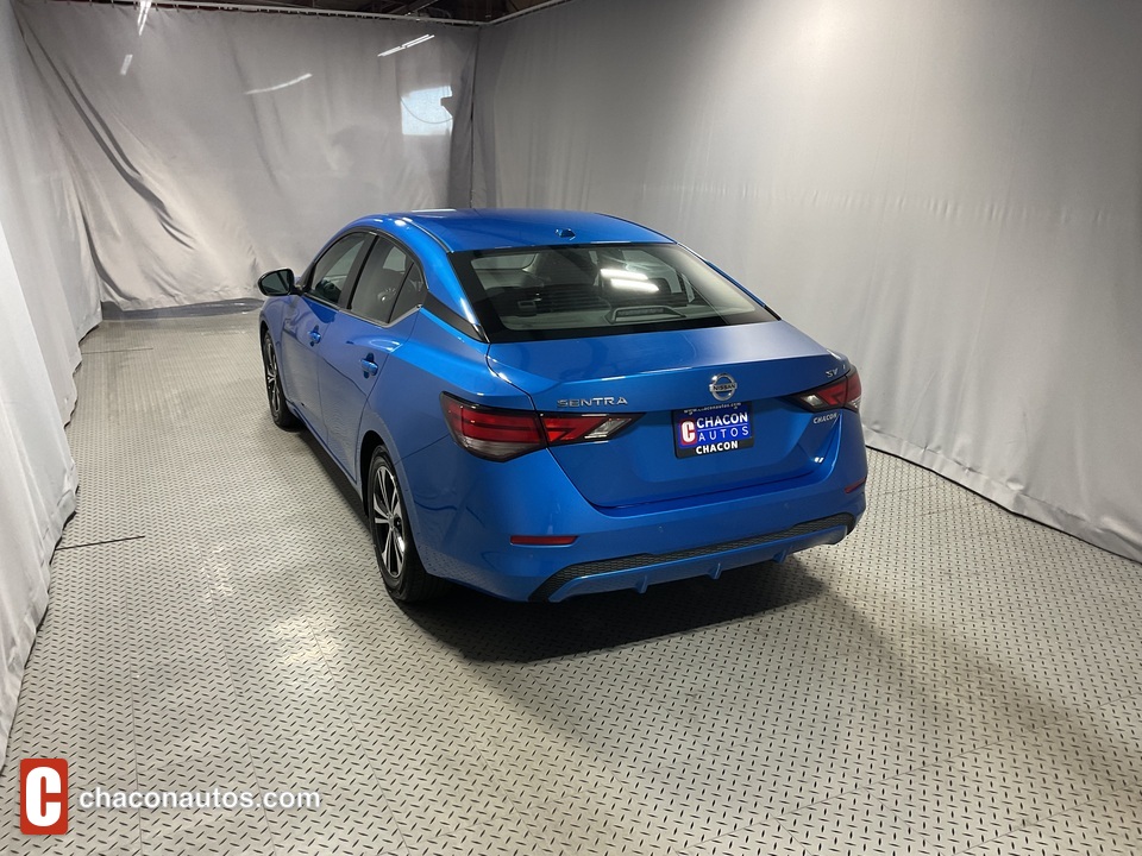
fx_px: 957
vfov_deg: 48.2
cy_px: 428
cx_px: 571
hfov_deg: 61.7
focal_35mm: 29
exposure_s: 1/120
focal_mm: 3
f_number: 1.8
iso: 64
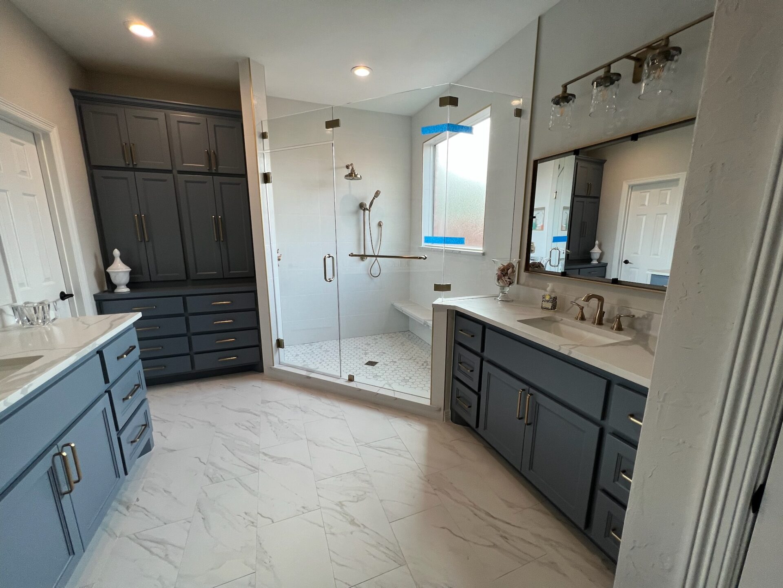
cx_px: 392
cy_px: 294
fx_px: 294
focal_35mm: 13
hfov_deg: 106.2
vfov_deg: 89.9
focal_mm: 1.57
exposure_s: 1/126
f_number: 1.8
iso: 64
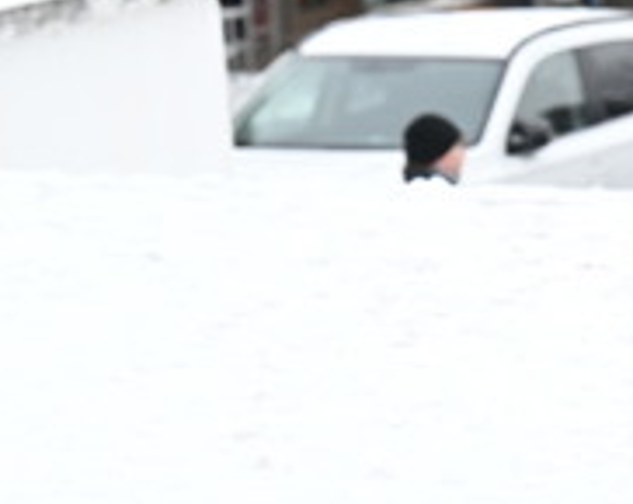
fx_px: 6528
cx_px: 1141
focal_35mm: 349
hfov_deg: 5.5
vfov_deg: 4.4
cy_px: 0
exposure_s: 1/320
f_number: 5
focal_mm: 98
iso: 1600
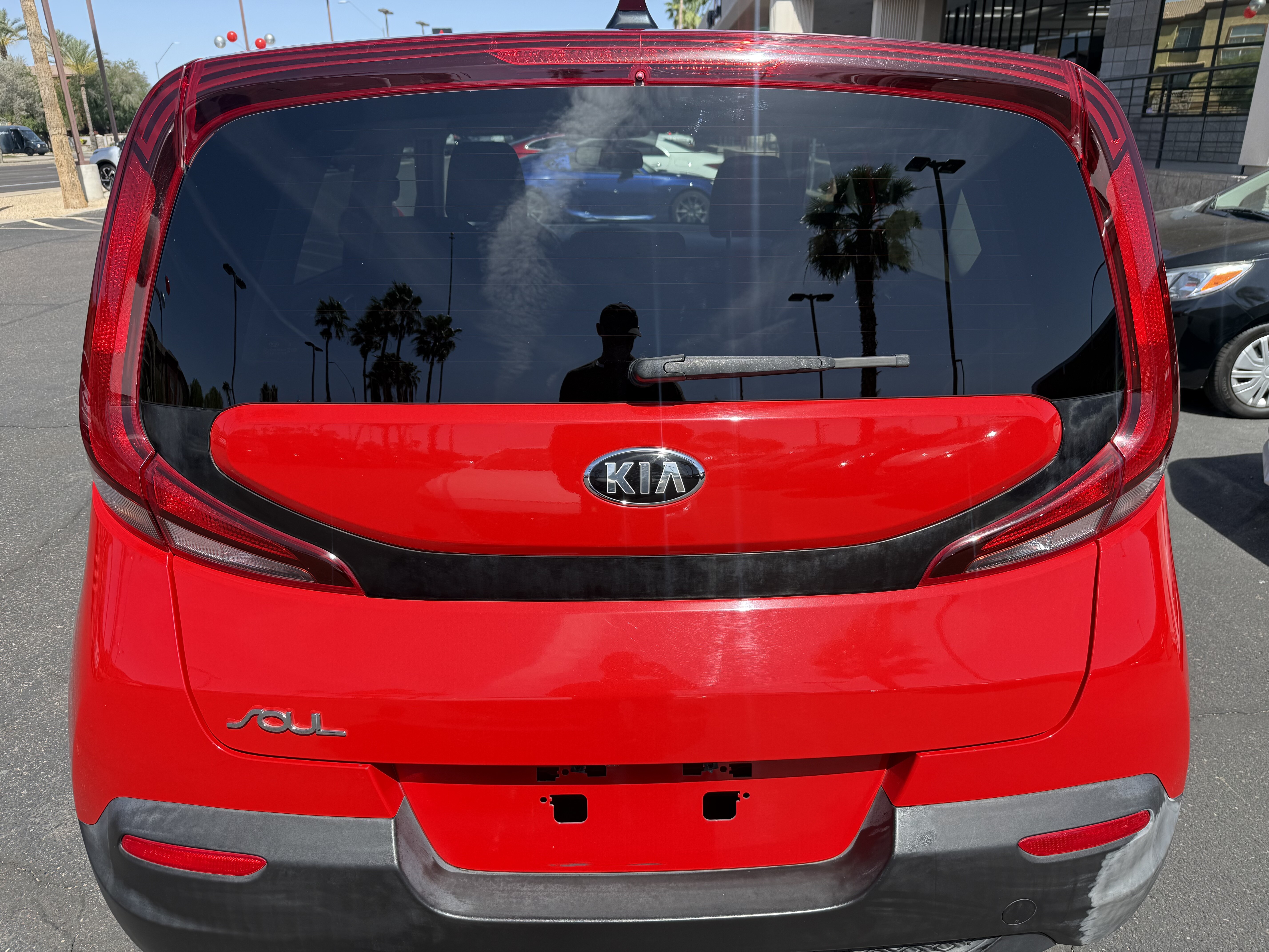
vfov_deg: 56.8
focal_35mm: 24
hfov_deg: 71.6
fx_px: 880
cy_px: 476
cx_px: 634
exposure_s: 1/1855
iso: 80
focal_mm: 6.76
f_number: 1.78
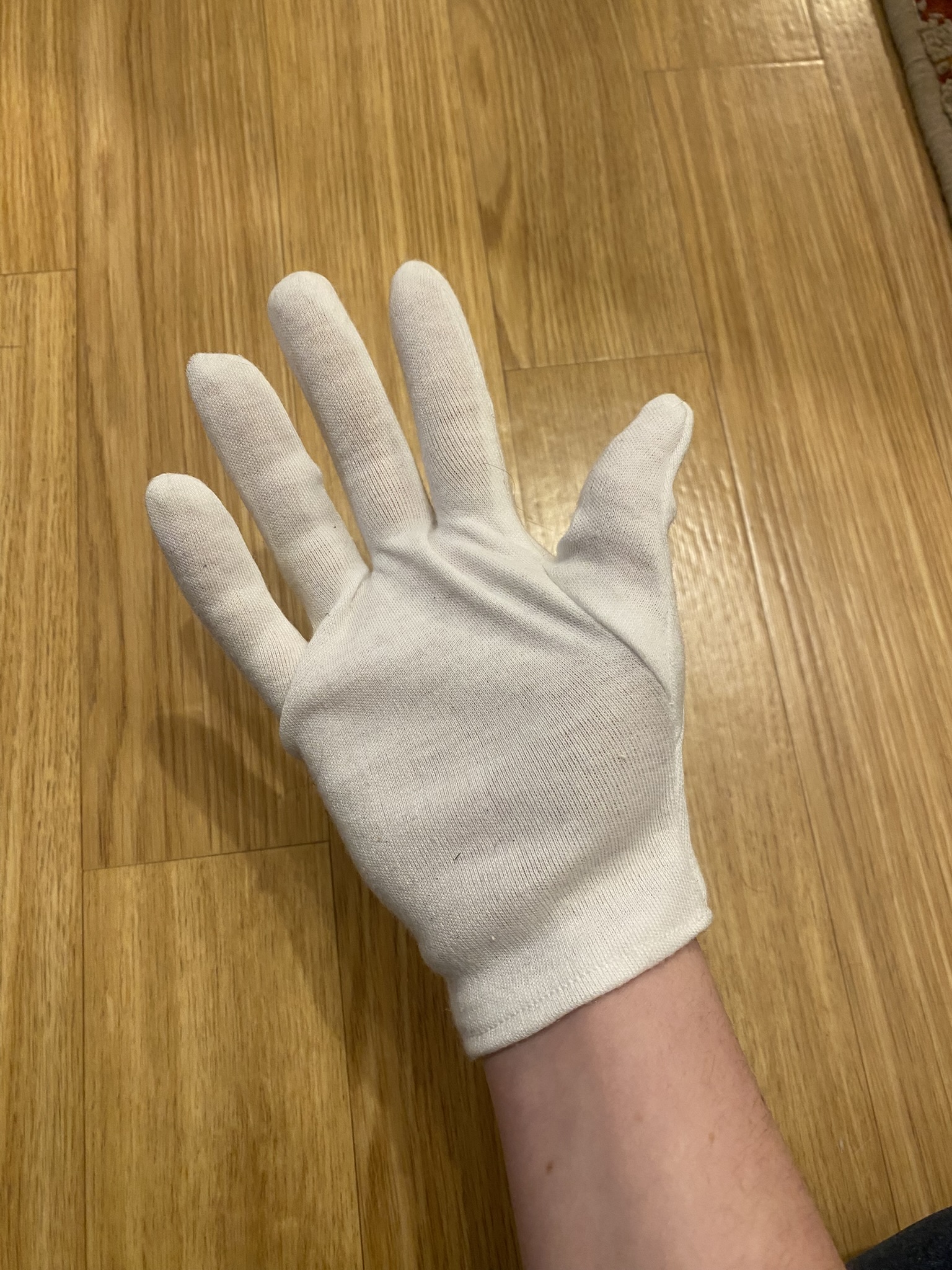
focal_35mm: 26
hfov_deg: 53.1
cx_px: 476
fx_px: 953
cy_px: 635
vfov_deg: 67.3
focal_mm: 4.25
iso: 125
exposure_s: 1/50
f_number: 1.8
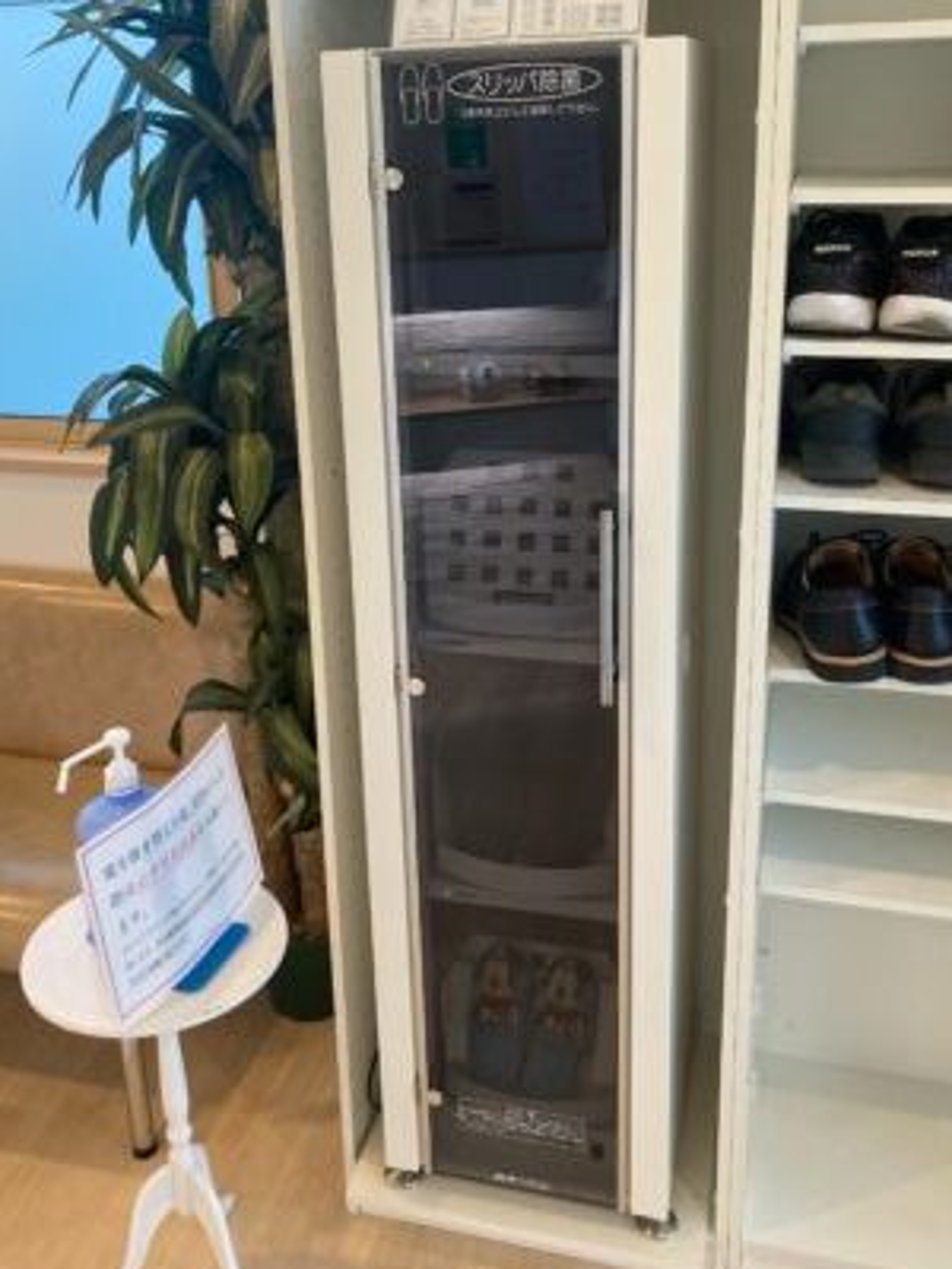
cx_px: 436
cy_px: 485
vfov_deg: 52.1
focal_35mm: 35
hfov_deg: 40.7
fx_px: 1283
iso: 80
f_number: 1.8
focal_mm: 3.99
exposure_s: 1/107
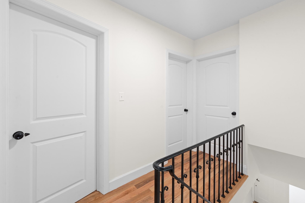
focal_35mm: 14
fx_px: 119
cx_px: 152
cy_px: 102
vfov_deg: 81.2
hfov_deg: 104.3
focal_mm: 14
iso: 640
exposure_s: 1/5
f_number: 10
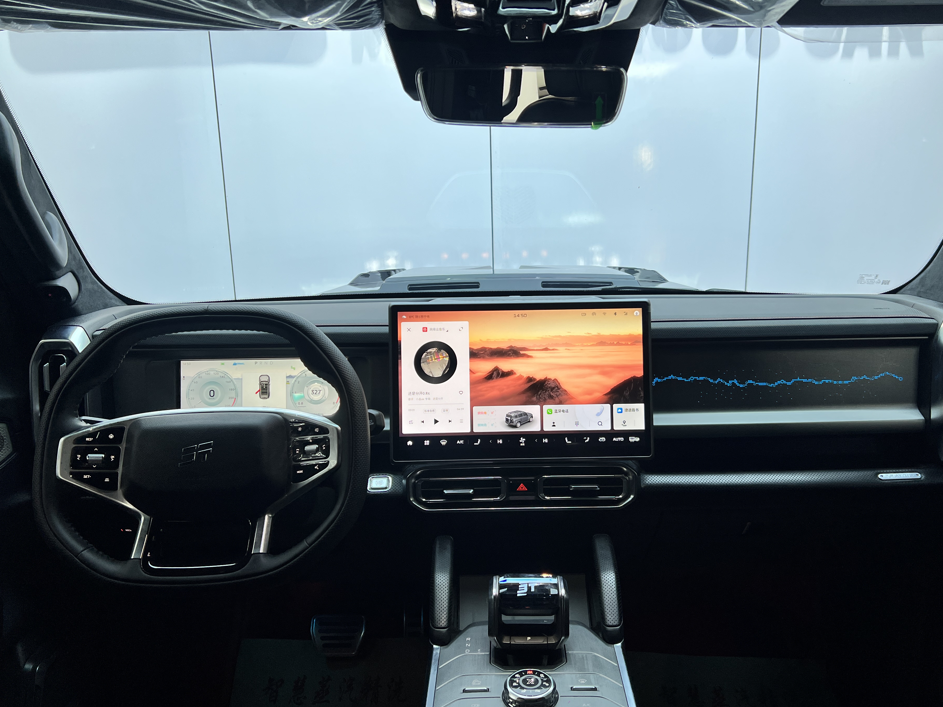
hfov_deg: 61.6
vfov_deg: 48.2
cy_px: 356
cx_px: 512
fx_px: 790
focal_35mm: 29
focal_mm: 5.7
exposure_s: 1/121
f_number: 1.5
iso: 64
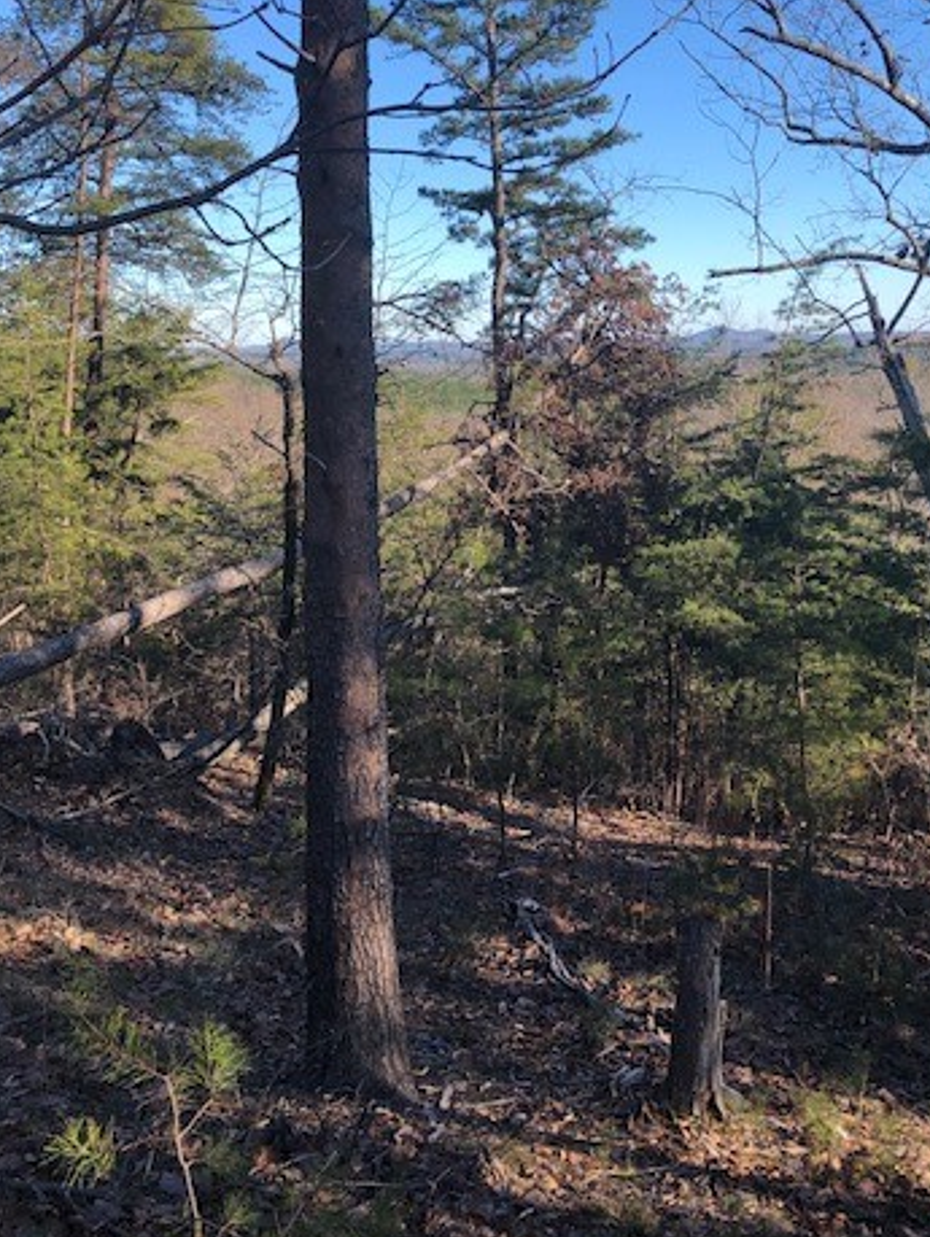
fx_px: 1395
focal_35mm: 39
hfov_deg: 36.8
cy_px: 499
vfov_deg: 47.6
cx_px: 534
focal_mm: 3.99
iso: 20
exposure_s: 1/759
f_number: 1.8
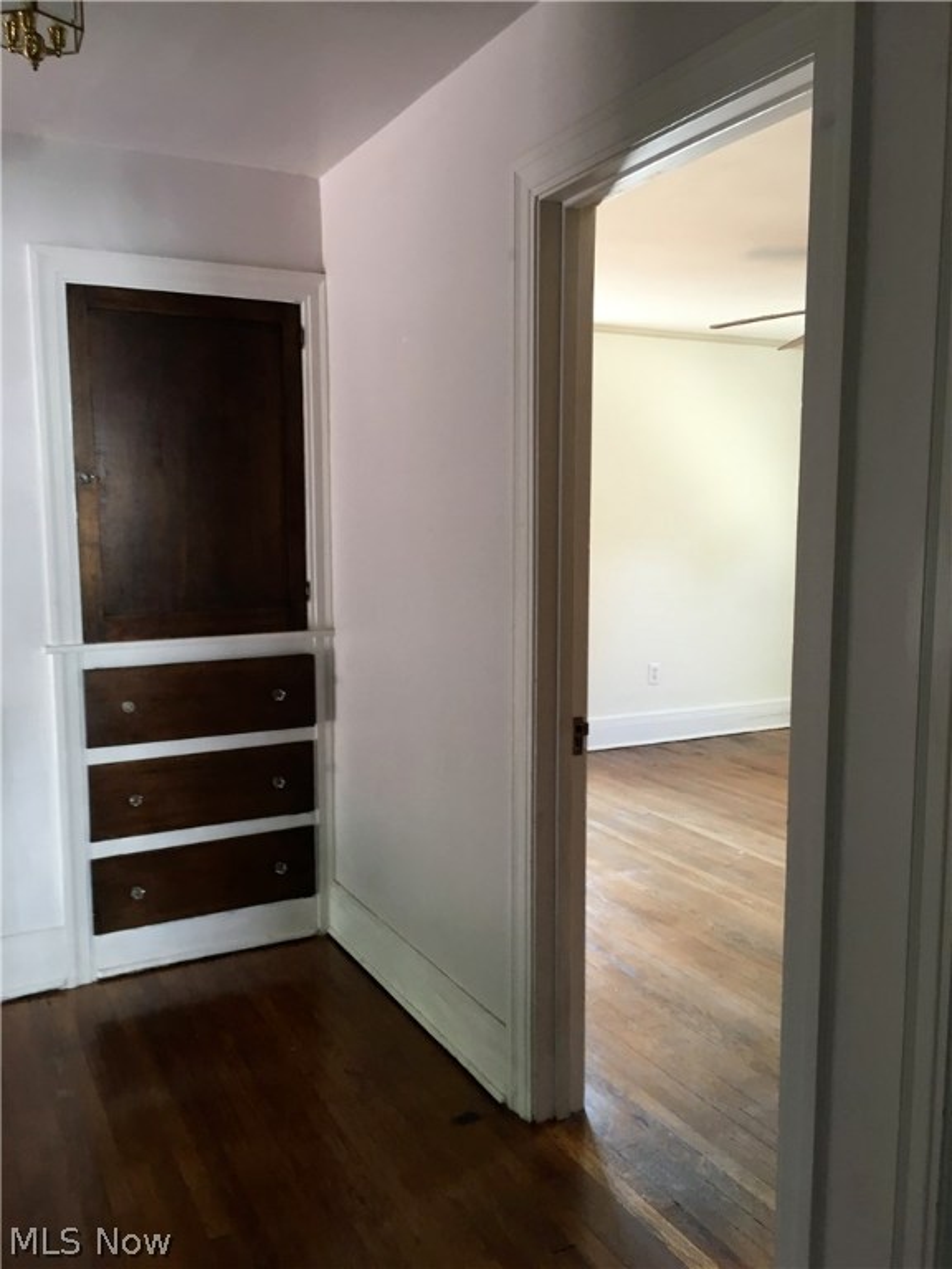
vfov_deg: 61.7
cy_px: 634
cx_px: 476
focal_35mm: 29
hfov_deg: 48.2
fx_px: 1063
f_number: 2.2
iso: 80
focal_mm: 4.15
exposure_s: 1/30
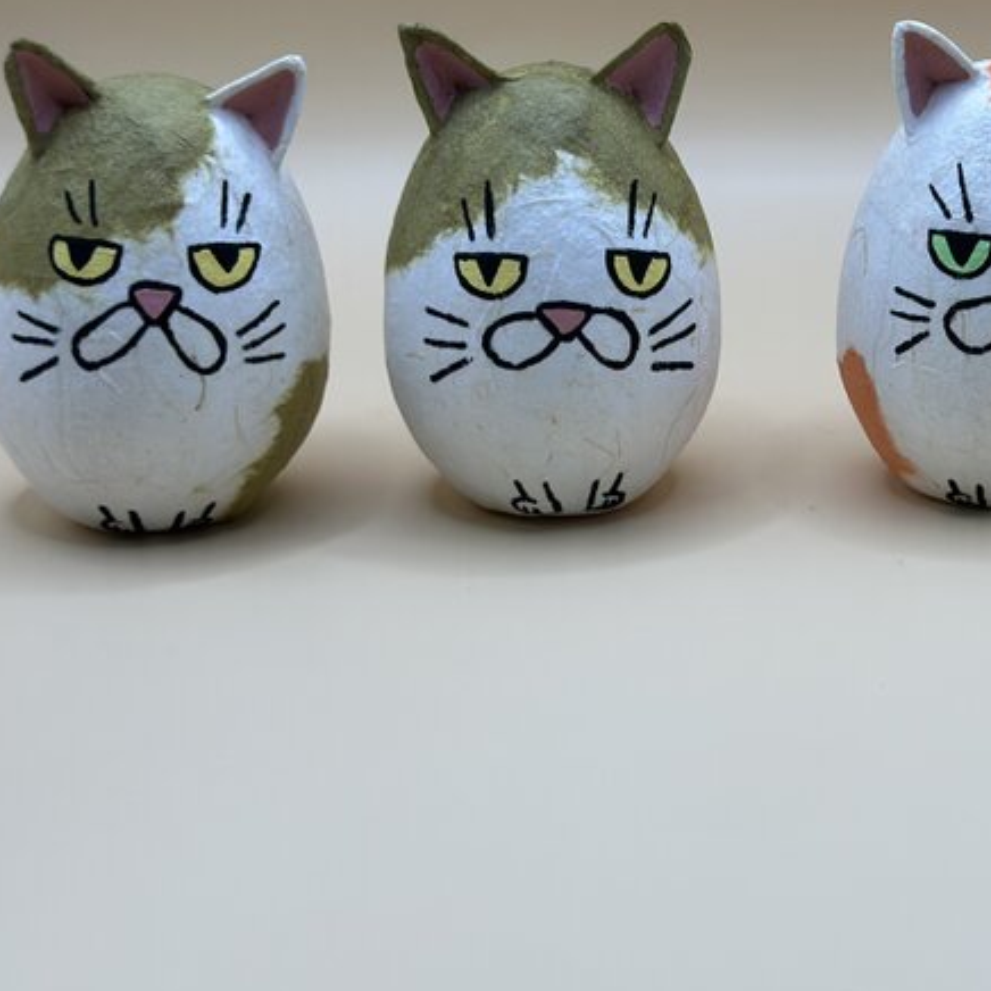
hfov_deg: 20.6
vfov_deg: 20.8
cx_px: 803
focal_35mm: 83
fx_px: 2688
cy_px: 314
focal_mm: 6.86
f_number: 1.78
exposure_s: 1/330
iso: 80
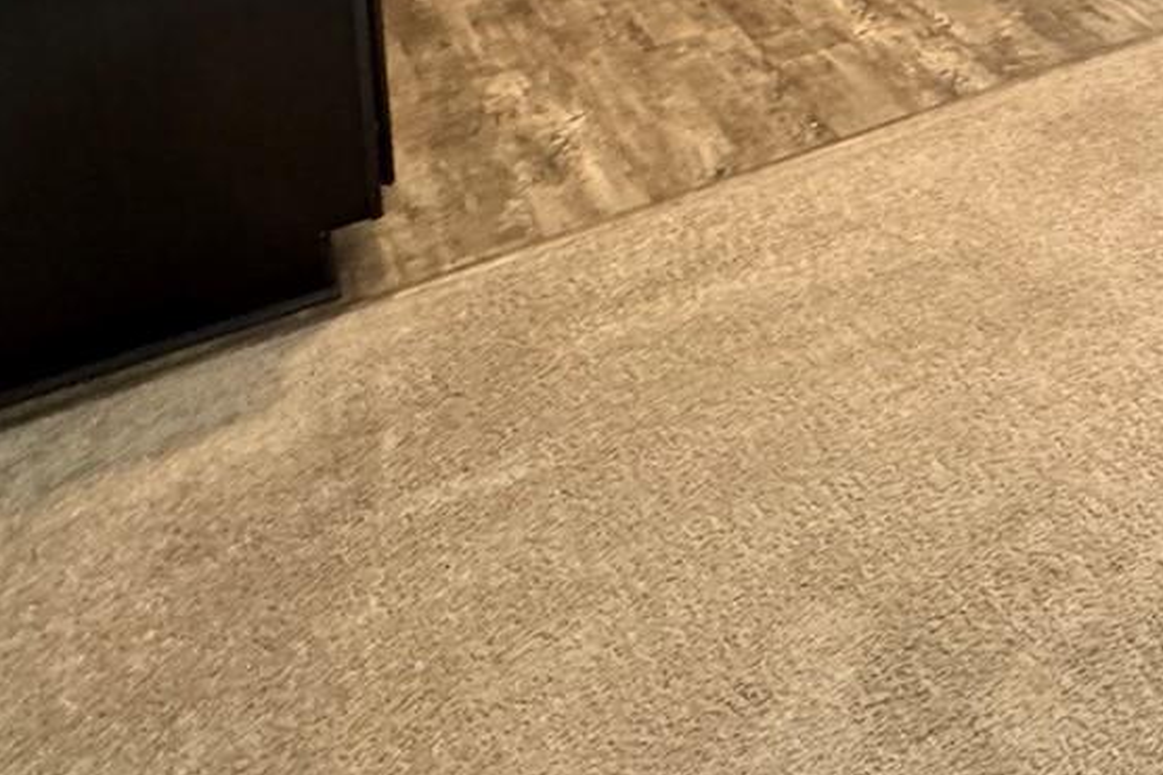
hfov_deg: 41.1
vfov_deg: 24.4
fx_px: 1357
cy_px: -406
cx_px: 1136
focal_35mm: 42
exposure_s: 1/60
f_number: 2.2
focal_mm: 2.22
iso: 500
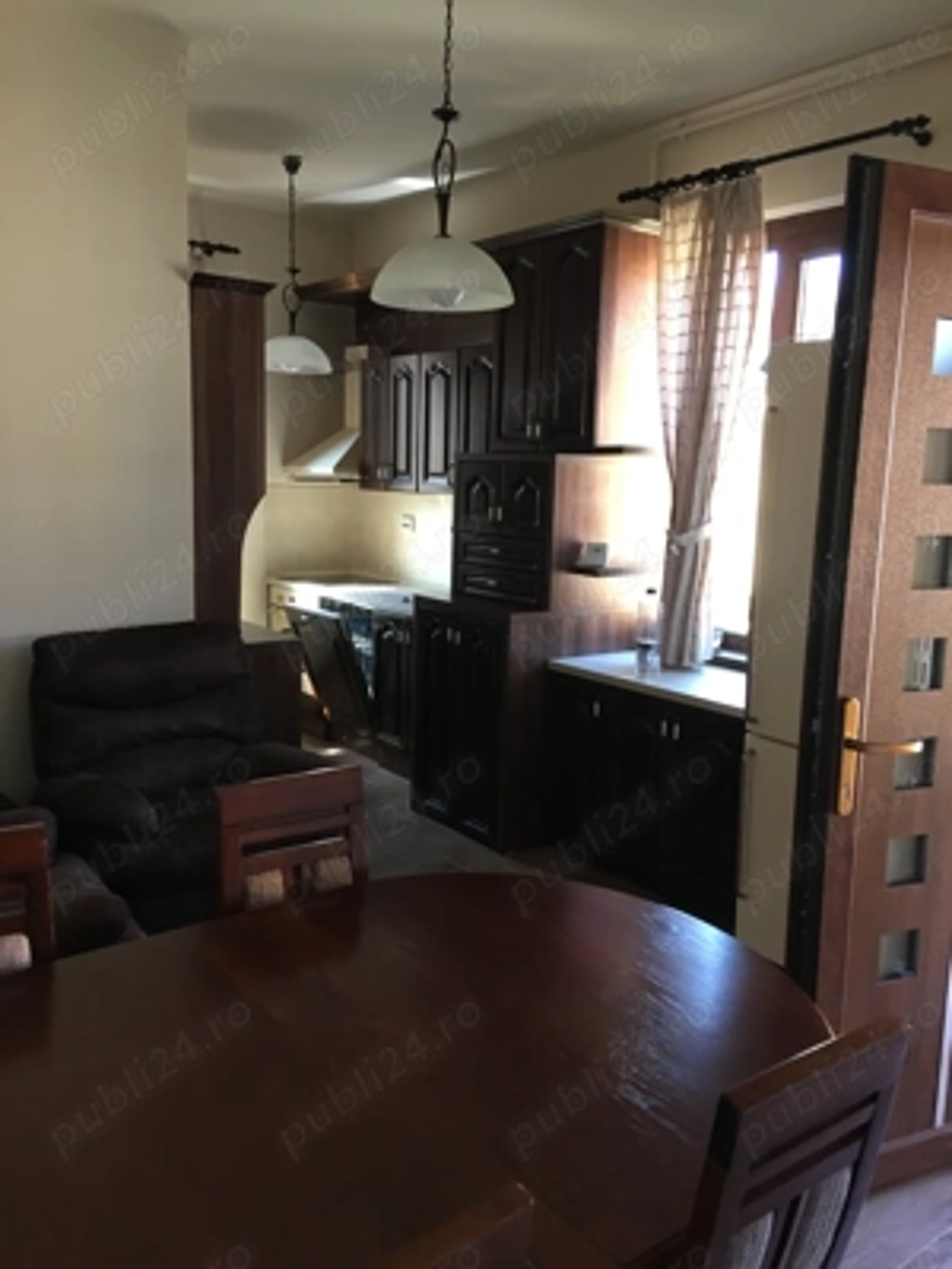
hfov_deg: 48.2
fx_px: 1063
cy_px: 634
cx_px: 476
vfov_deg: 61.7
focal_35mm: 29
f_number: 2.2
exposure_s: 1/17
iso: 64
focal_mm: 4.15
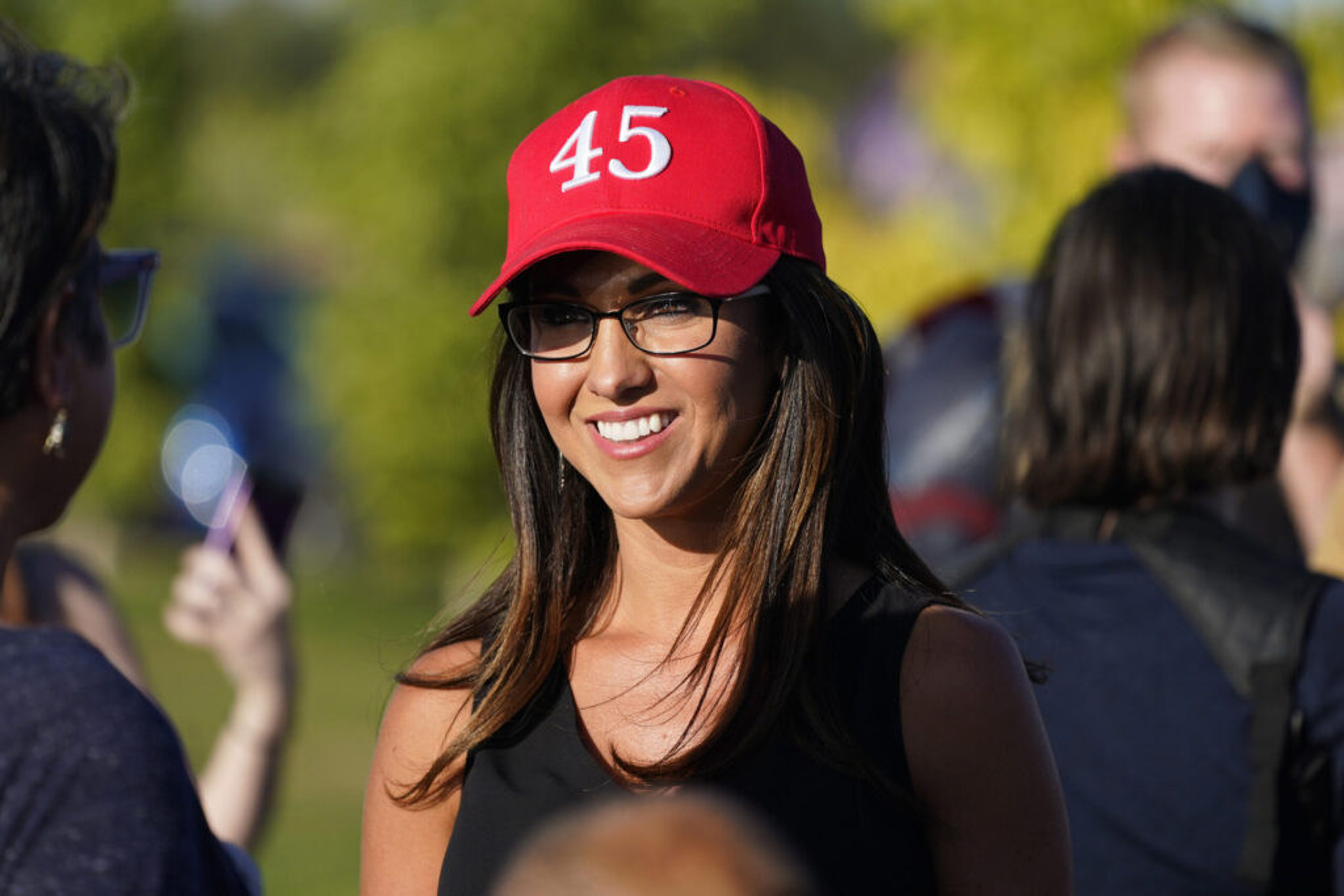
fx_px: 10865
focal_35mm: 291
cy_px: 448
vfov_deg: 4.7
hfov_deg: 7.1
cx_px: 672
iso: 500
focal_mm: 291
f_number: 5.6
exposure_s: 1/2500
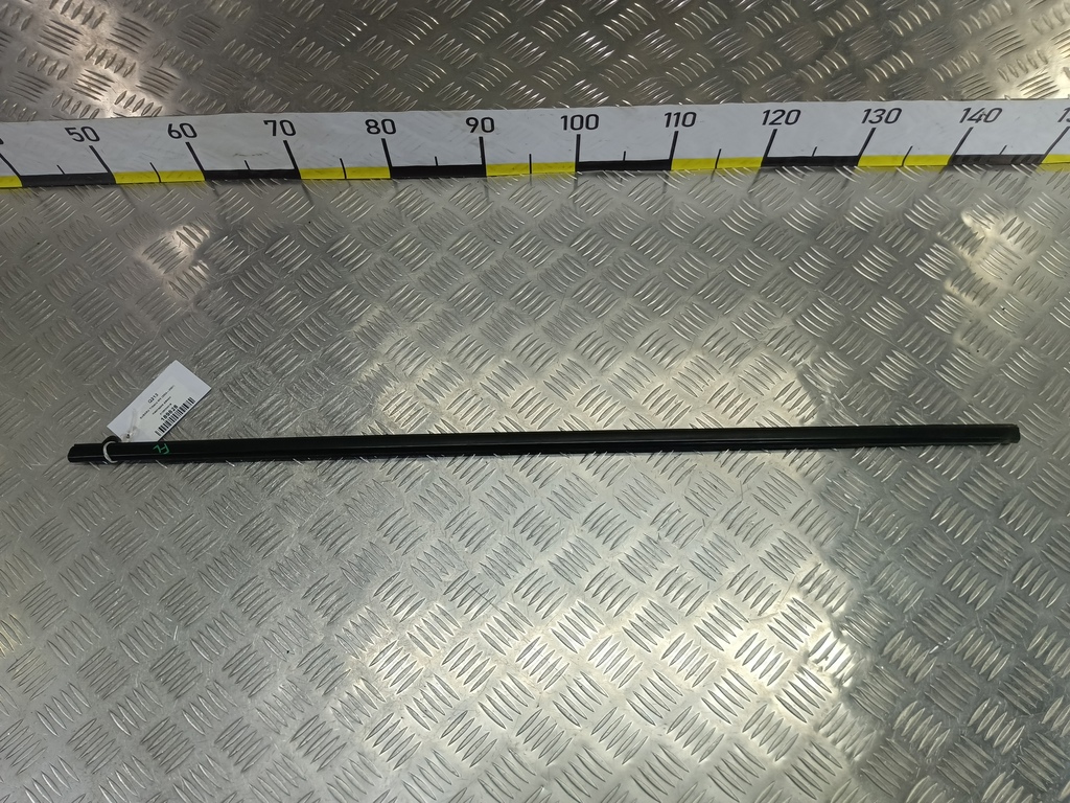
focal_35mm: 27
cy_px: 402
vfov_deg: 51.4
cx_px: 535
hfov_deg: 65.3
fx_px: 835
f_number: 1.6
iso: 116
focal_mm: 4.11
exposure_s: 1/100
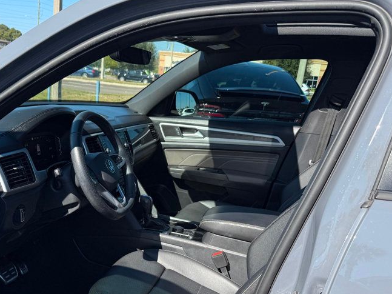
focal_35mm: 38
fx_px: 430
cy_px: 219
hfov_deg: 48.3
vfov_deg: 36.9
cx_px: 137
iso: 80
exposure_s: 1/2801
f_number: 1.78
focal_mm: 6.76
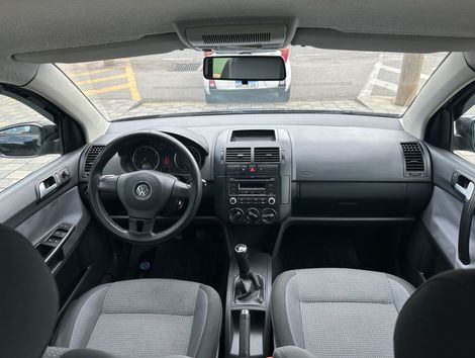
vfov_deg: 56.9
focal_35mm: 24
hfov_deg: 71.5
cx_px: 238
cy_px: 179
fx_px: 330
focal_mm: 6.86
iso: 80
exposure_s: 1/570
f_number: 1.78
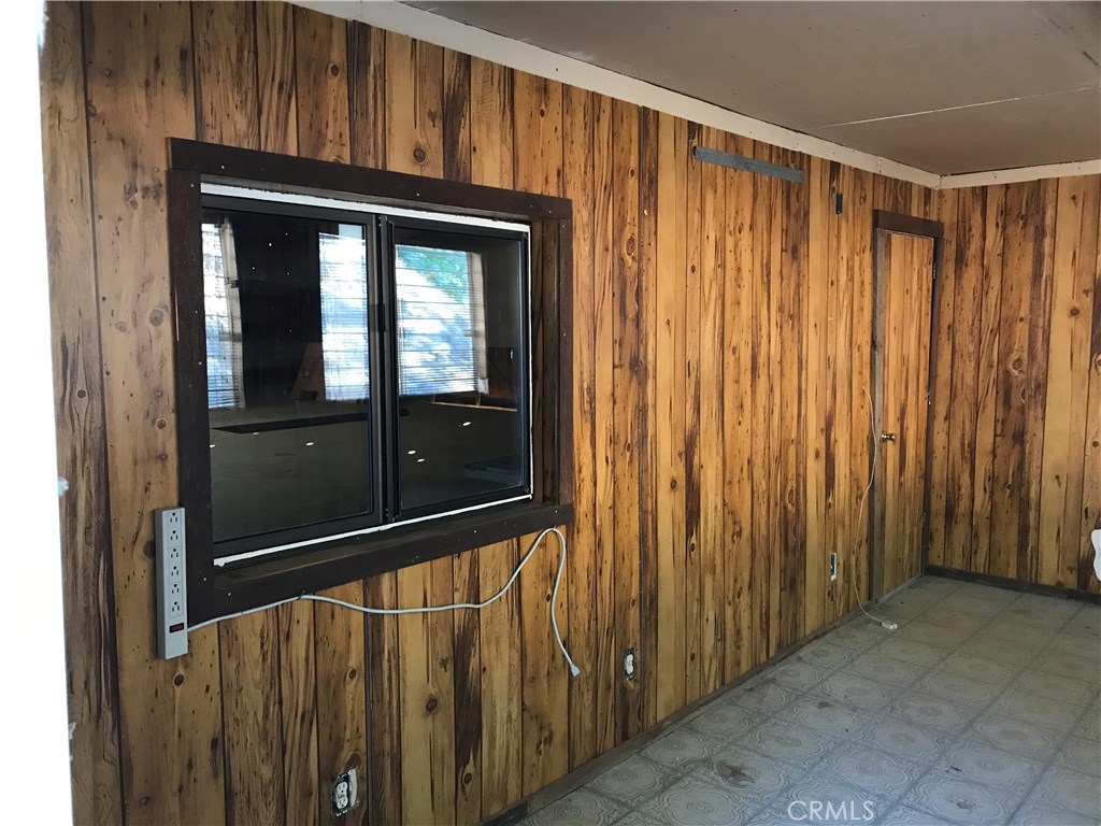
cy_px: 413
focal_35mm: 28
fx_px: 891
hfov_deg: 63.4
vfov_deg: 49.7
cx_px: 550
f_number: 1.8
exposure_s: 1/15
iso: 64
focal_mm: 3.99
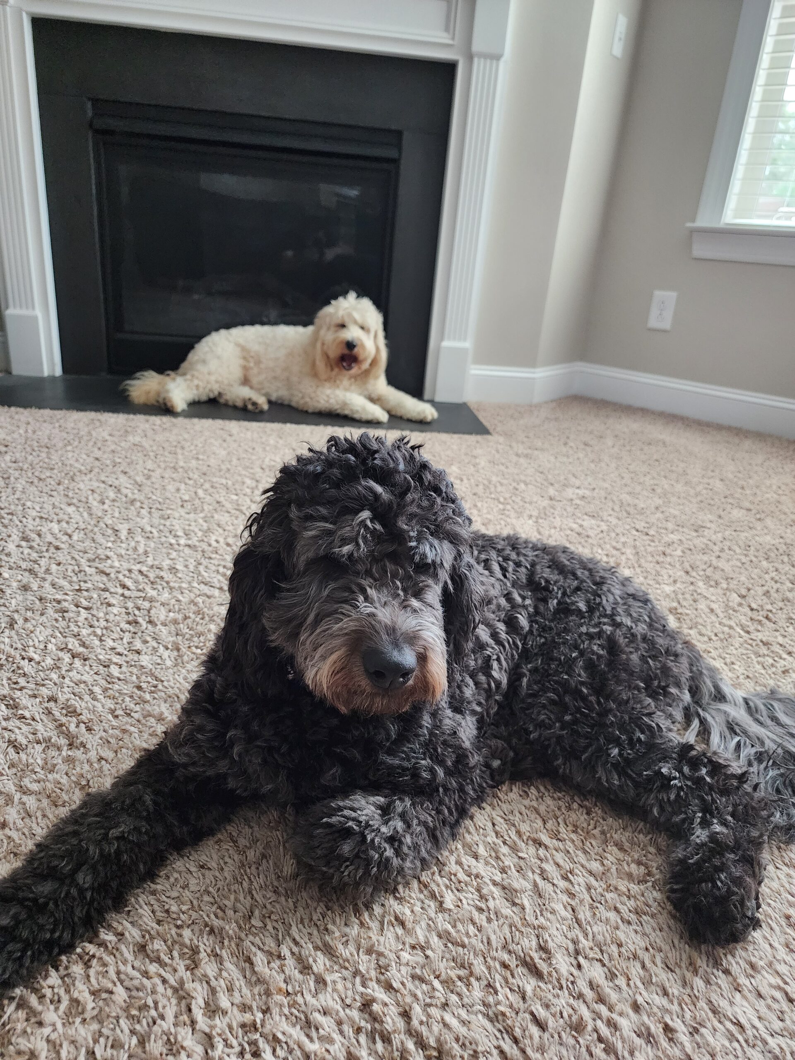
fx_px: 704
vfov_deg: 73.9
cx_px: 398
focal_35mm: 23
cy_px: 530
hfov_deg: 58.9
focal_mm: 6.4
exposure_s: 1/120
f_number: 1.8
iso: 800
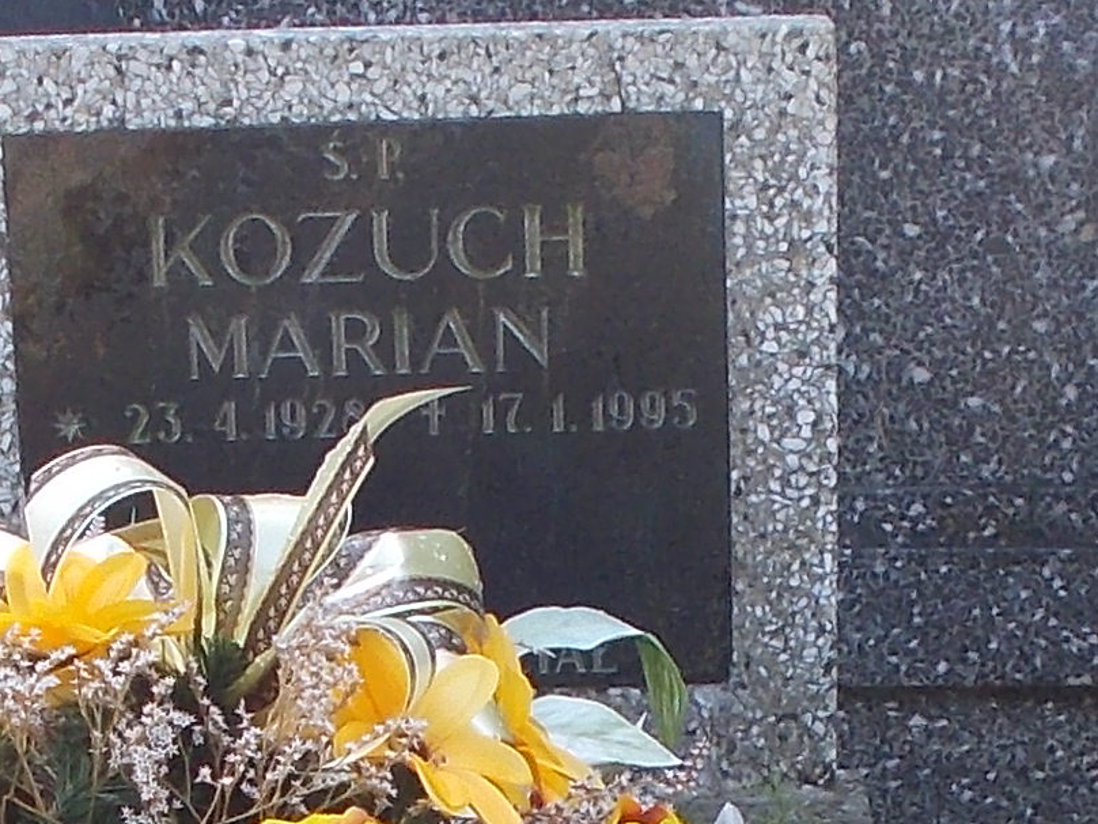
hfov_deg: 11.5
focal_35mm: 171
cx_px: 351
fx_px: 5424
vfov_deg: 8.4
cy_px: 1357
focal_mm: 5.3
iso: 80
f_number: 3.4
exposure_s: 1/100
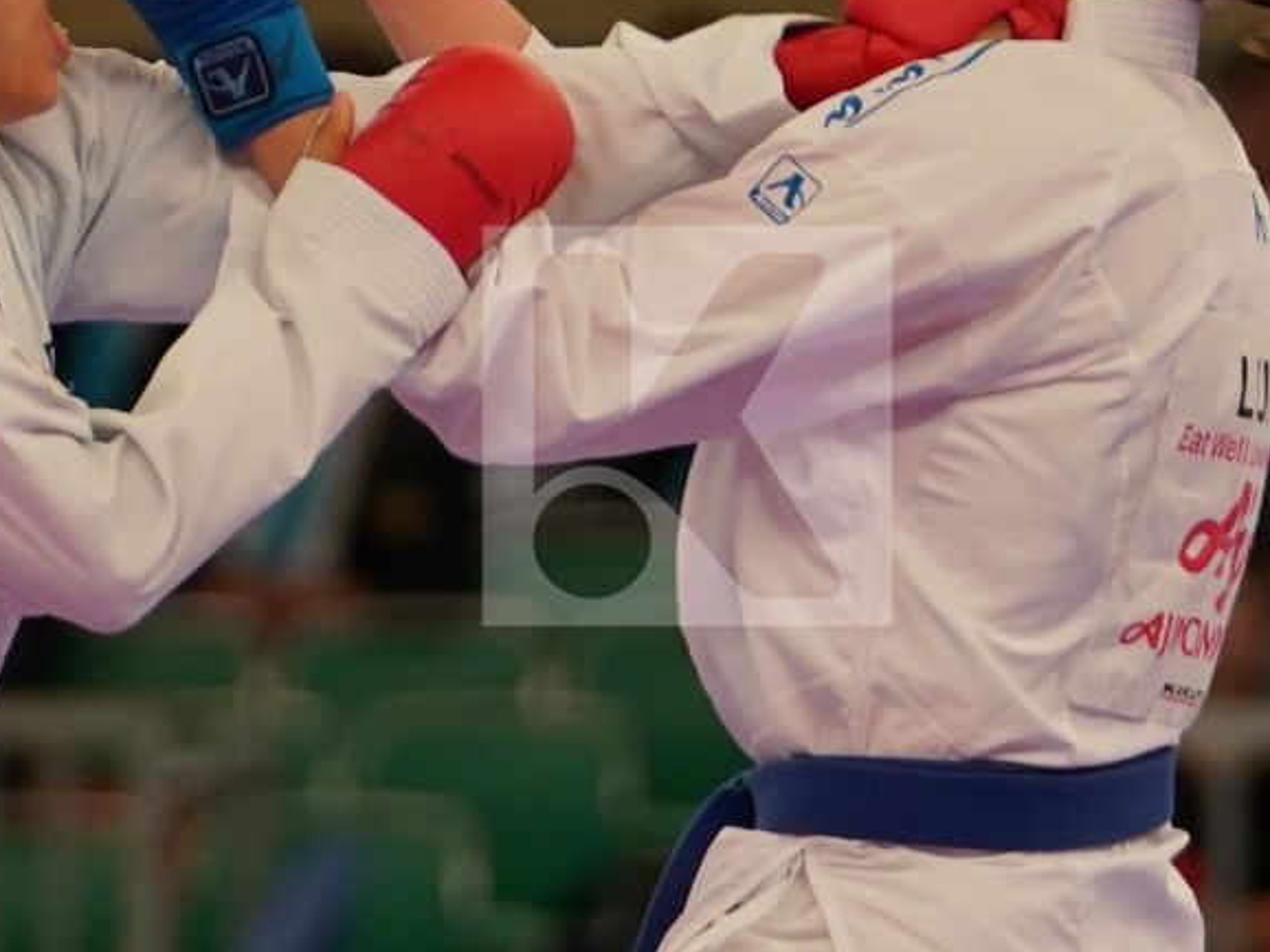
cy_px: 427
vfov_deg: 2.5
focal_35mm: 602
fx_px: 22077
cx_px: -57
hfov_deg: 3.3
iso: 1250
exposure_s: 1/1000
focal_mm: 134
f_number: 2.8
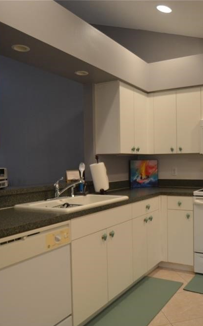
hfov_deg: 40.0
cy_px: 168
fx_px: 273
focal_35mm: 31
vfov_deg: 61.6
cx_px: 145
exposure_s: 1/60
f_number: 4
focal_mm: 13
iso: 640
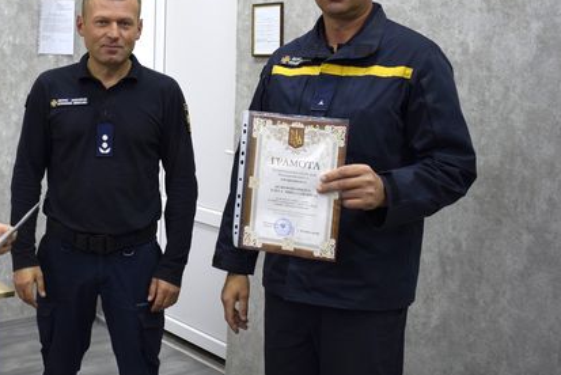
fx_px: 764
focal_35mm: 49
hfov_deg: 39.0
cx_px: 125
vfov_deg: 27.3
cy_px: 105
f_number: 4
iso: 450
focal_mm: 18
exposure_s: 1/60
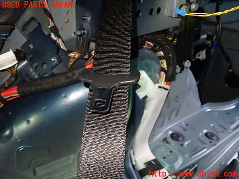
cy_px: 90
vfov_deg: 46.8
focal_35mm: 30
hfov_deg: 60.0
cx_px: 120
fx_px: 207
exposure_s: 1/20
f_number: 2.3
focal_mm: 5.4
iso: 800
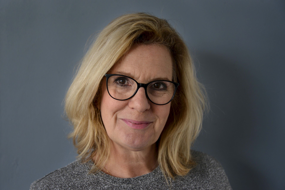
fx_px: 412
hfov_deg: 38.2
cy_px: 95
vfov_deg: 26.0
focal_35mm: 52
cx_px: 142
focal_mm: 52
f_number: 4.2
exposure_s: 1/30
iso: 1250
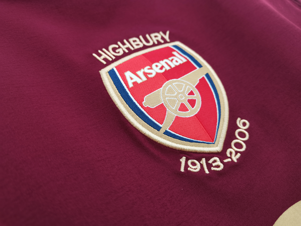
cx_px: 150
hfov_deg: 67.3
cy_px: 113
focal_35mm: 26
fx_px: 226
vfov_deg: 53.1
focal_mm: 5.58
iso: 400
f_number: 1.8
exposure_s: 1/25.7
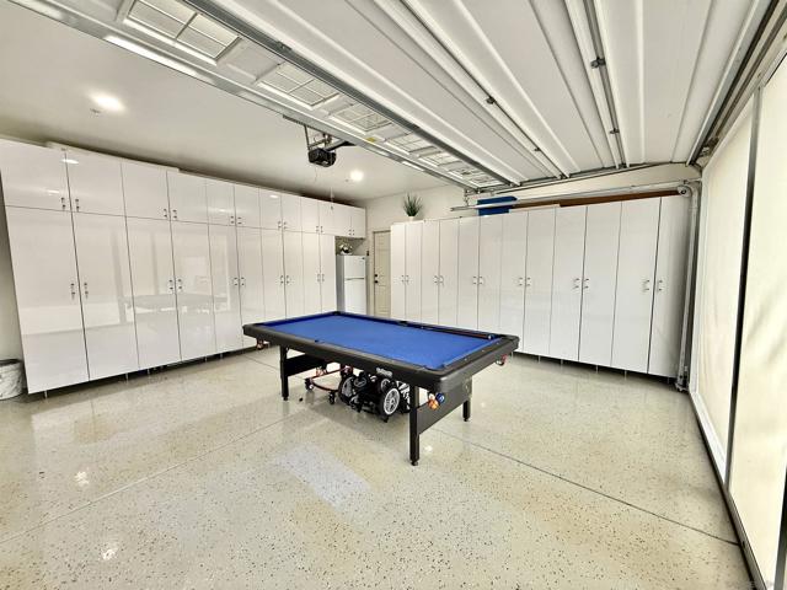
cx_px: 394
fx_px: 318
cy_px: 295
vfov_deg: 85.7
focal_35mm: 14
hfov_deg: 102.1
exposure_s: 1/60
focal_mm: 2.22
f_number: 2.2
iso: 320
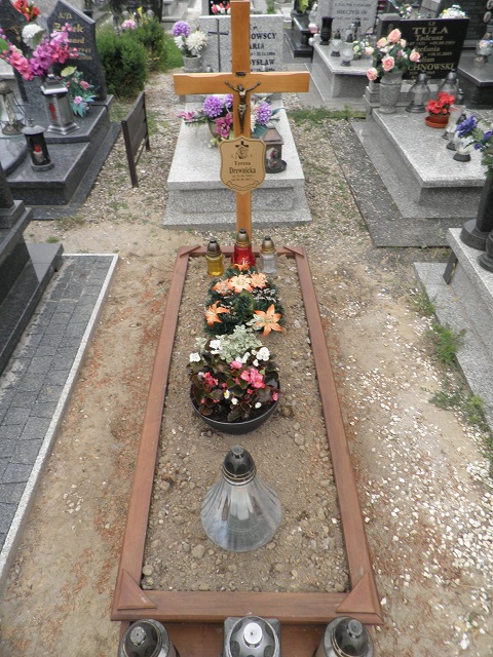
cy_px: 328
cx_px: 246
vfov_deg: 71.6
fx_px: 456
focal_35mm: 24
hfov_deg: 56.8
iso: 64
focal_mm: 4.3
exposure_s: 1/60
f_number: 8.3
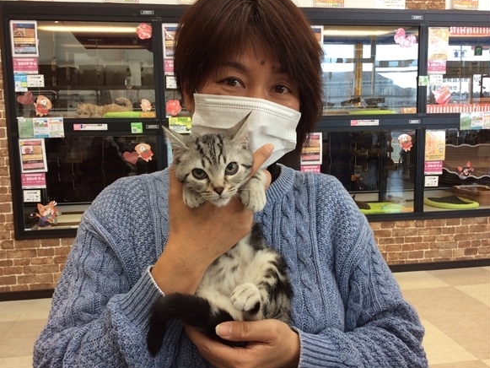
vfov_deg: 43.0
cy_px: 183
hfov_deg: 55.3
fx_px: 467
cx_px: 240
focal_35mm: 33
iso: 40
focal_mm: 3.3
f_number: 2.4
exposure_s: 1/40
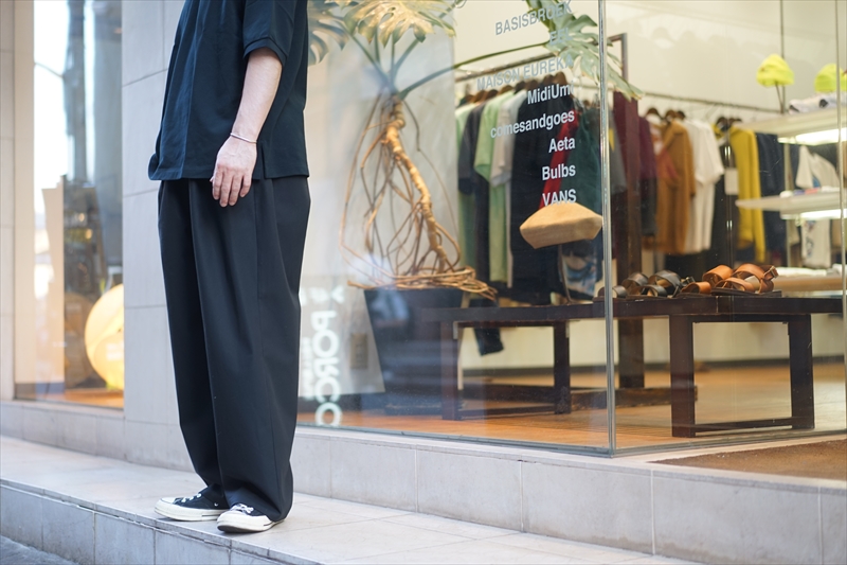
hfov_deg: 36.3
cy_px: 282
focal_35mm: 55
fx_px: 1294
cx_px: 424
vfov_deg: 24.6
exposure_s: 1/60
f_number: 1.8
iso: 200
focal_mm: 55
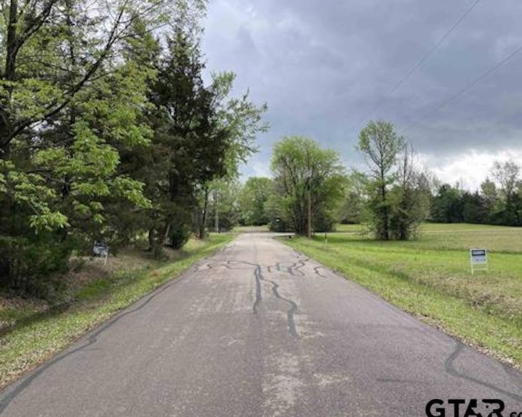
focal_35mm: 28
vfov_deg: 51.5
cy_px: 205
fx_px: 433
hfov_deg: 62.2
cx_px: 252
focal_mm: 5.1
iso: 32
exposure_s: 1/700
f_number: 1.6
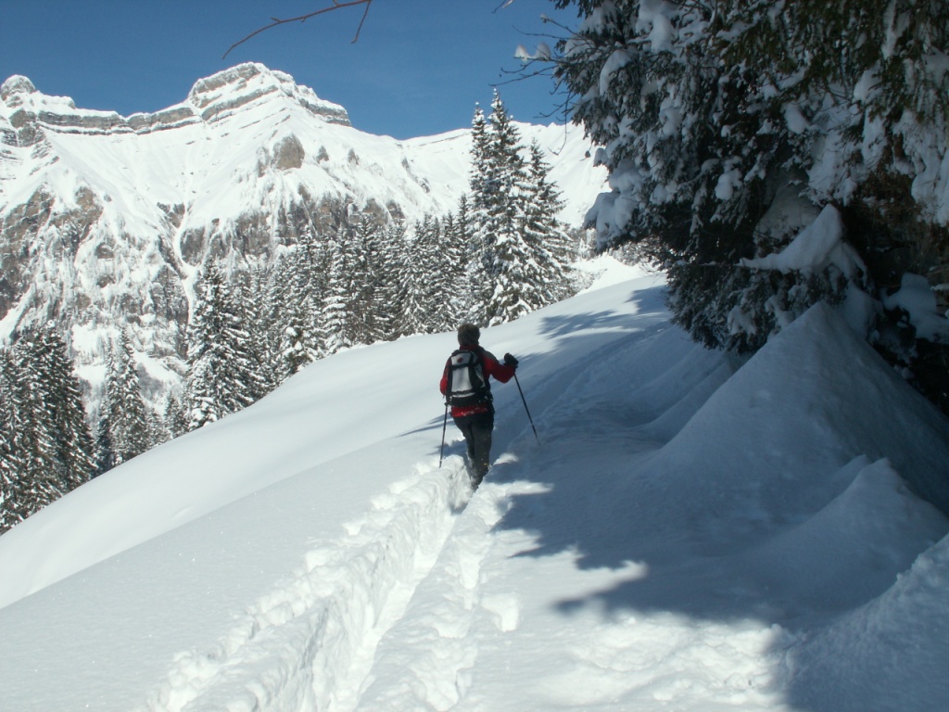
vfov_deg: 40.7
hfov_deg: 52.6
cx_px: 474
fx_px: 960
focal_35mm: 35
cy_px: 356
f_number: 8
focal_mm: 5.86
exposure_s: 1/400
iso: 50
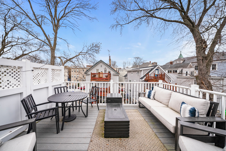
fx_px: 75
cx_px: 113
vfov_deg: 90.1
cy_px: 76
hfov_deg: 112.6
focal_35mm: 12
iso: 800
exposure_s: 1/160
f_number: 8
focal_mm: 12
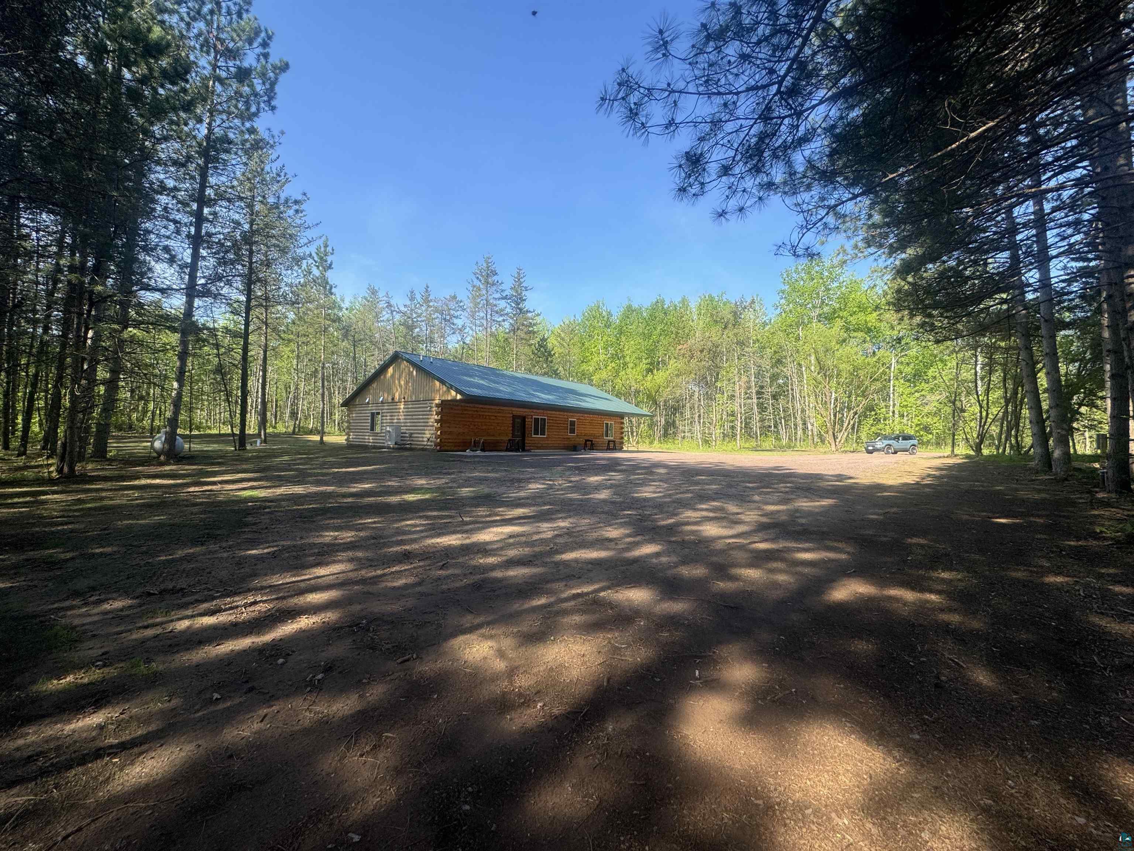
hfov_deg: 102.1
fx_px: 459
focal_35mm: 14
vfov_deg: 85.7
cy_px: 426
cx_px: 567
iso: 40
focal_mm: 2.22
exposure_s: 1/681
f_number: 2.2
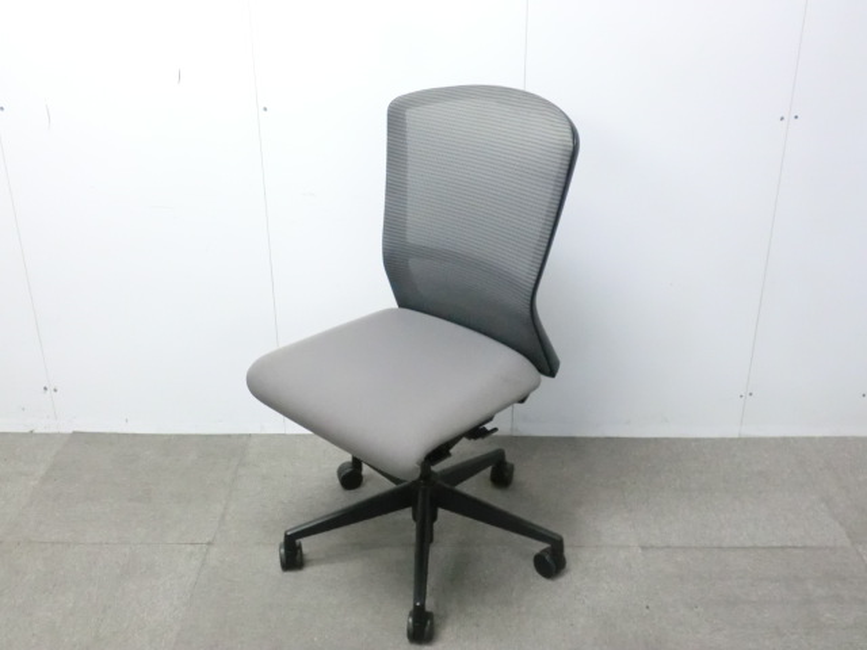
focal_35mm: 38
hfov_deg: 49.0
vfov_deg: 37.7
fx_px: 952
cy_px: 325
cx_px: 434
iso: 800
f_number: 3.9
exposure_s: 1/30
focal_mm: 6.9
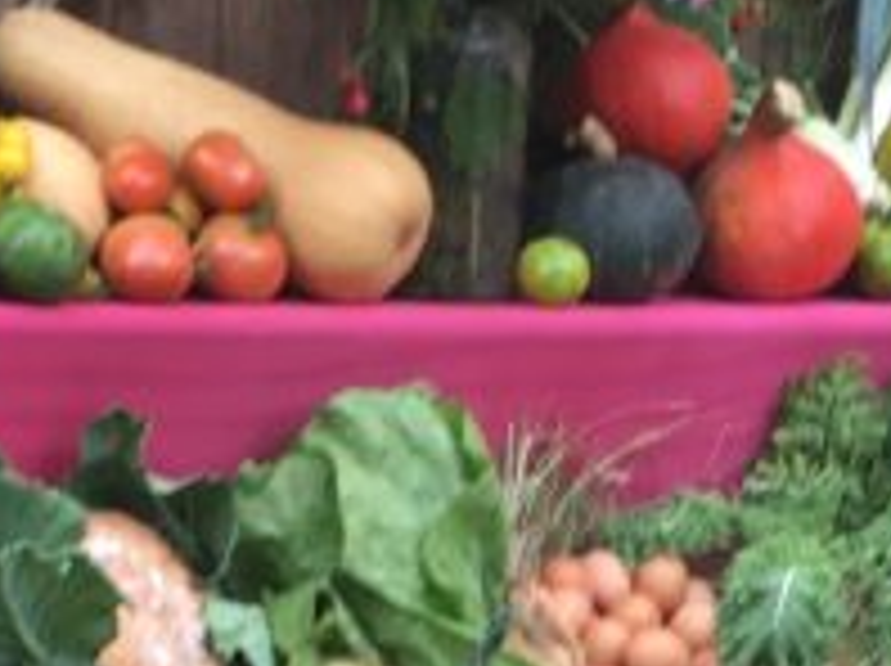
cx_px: 670
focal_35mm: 150
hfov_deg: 13.1
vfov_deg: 9.4
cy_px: 1179
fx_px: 3856
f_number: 2.2
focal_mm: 4.15
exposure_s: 1/50
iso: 32
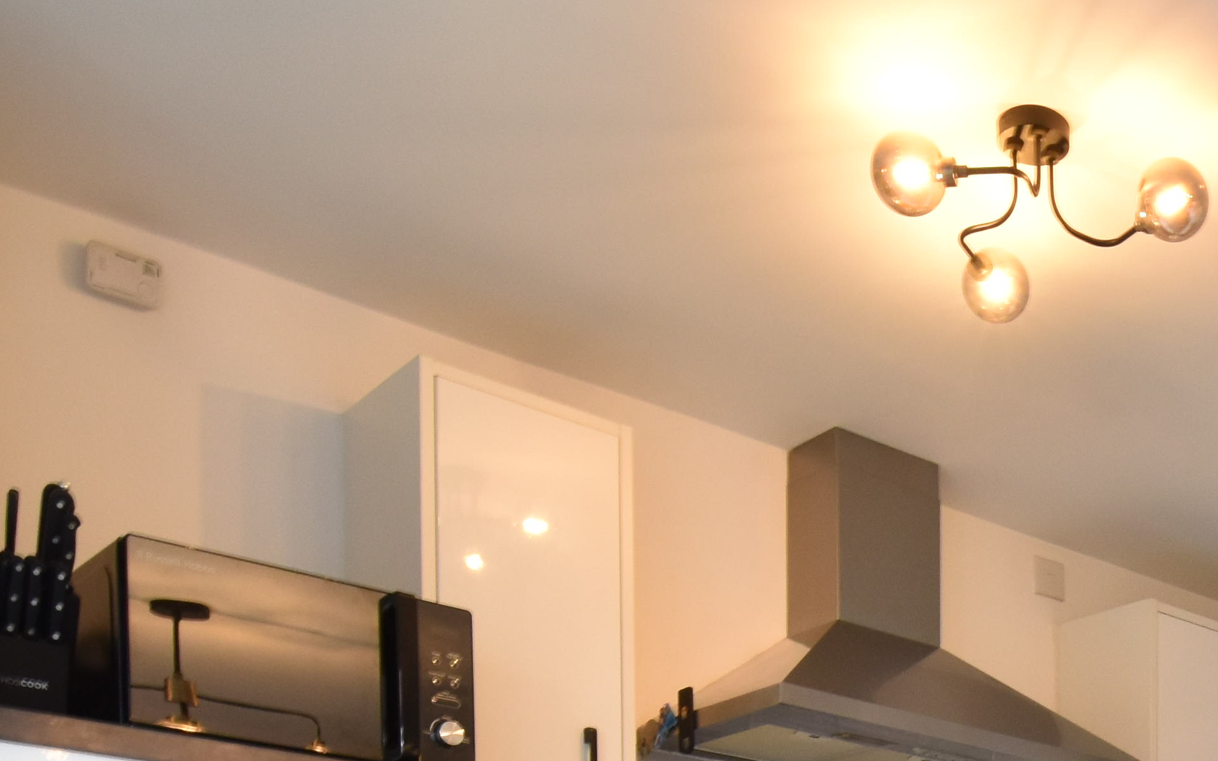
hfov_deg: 37.1
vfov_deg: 22.2
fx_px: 1593
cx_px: 1242
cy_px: 1143
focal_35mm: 48
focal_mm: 10
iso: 640
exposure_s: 1/4
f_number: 9
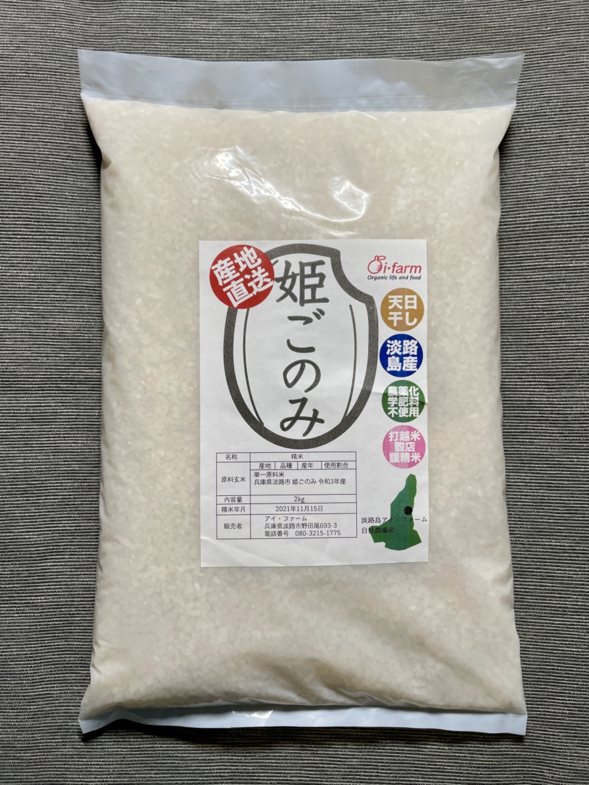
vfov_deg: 67.3
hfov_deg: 53.1
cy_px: 392
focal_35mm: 26
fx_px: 590
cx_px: 294
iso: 80
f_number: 1.6
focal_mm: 4.2
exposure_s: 1/121
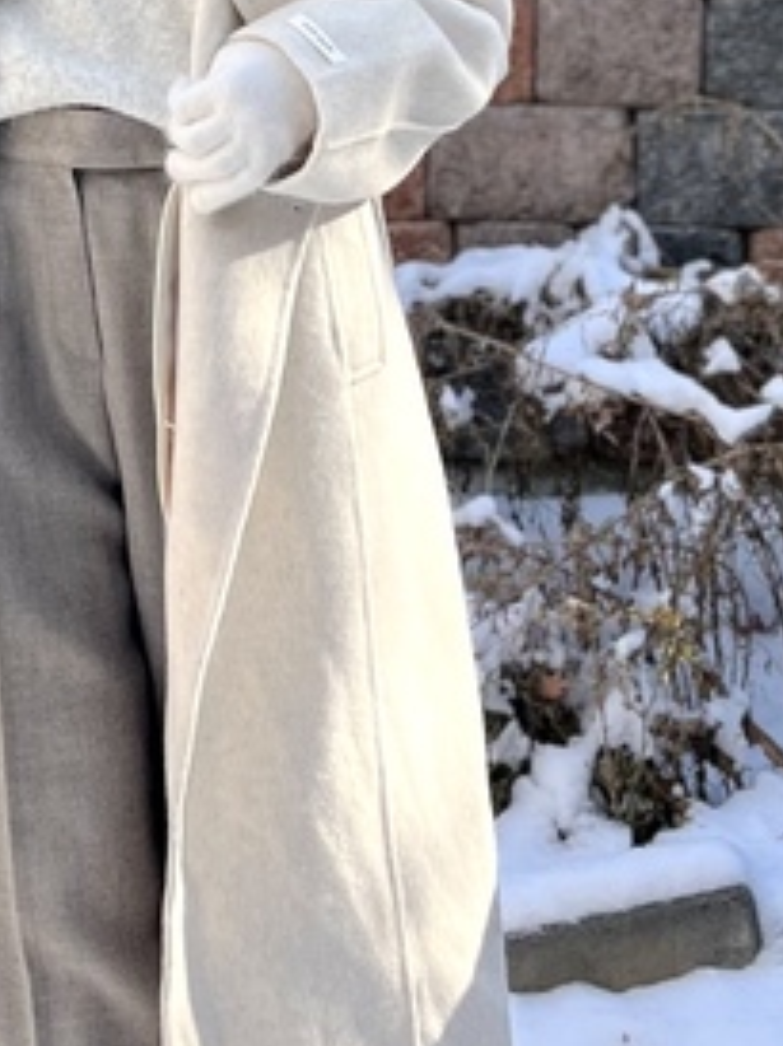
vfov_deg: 19.9
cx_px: 145
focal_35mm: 95
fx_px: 2870
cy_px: -57
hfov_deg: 15.4
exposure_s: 1/777
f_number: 1.6
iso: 50
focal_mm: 5.1
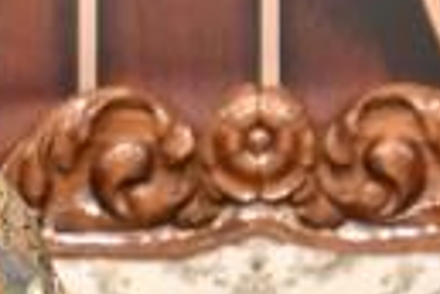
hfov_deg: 0.9
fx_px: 29087
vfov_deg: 0.6
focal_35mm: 2380
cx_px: -488
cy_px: -92
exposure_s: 1/400
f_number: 2.8
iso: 400
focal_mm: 200
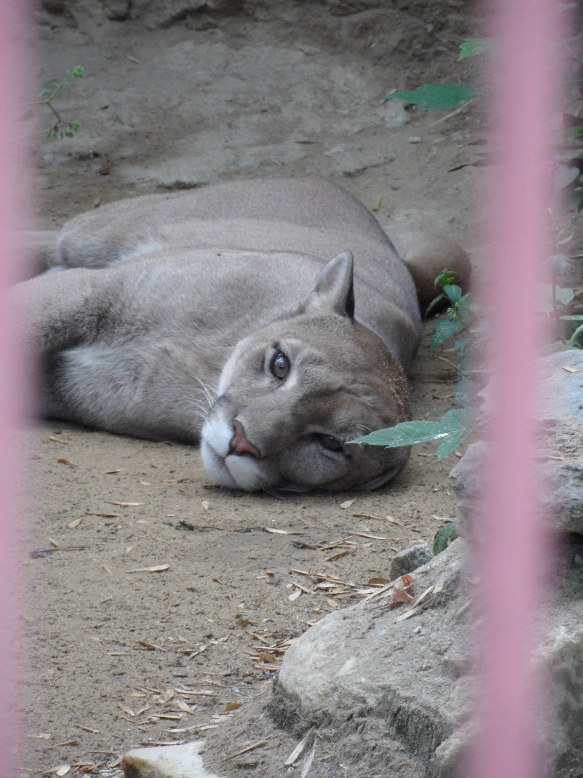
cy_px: 389
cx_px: 292
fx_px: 8084
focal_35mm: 360
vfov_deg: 5.5
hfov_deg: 4.1
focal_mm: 58.5
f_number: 5.8
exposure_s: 1/45
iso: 200
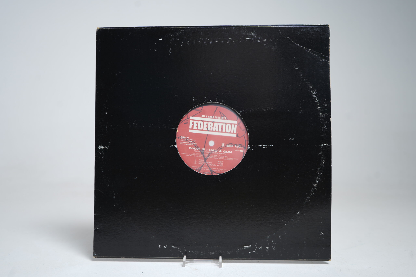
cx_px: 208
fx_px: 381
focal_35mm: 33
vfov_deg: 40.0
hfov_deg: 57.2
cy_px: 138
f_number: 5
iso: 64
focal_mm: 33
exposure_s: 1/6
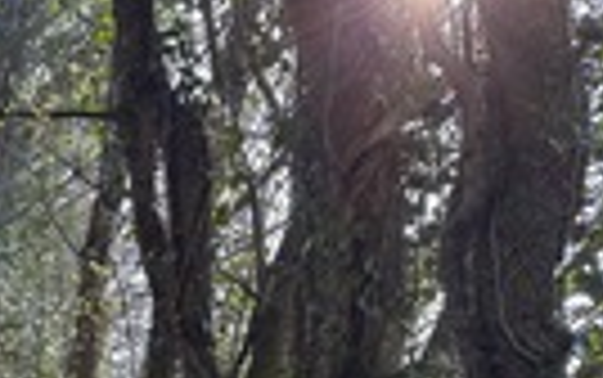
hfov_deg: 18.4
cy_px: 722
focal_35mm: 95
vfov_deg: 12.4
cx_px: -392
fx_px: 1563
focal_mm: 6.76
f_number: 1.78
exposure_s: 1/403
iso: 100
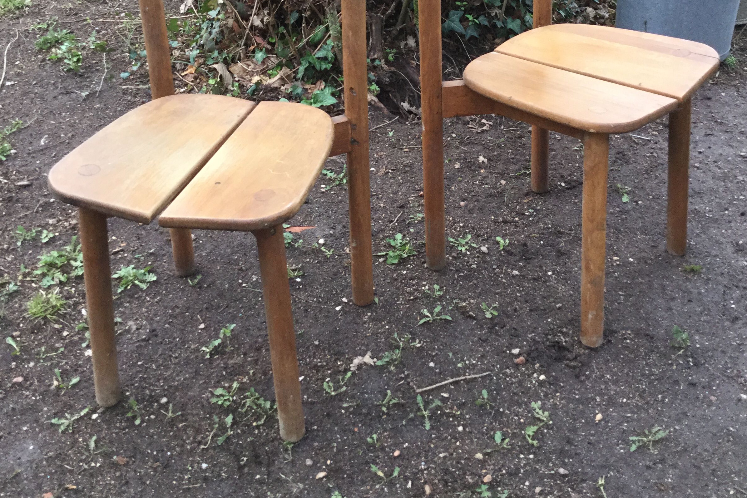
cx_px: 380
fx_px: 913
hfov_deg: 44.5
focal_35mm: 44
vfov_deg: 29.6
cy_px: 79
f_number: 2.4
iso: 100
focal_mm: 3.3
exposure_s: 1/33
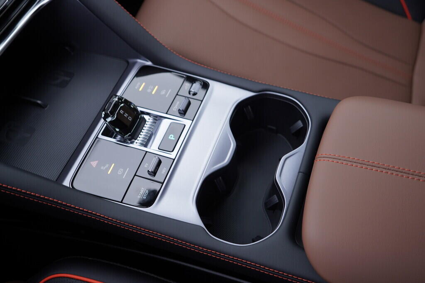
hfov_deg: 53.1
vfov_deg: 36.9
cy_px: 142
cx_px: 212
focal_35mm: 36
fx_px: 425
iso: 125
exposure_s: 1/50
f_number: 3.2
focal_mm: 24
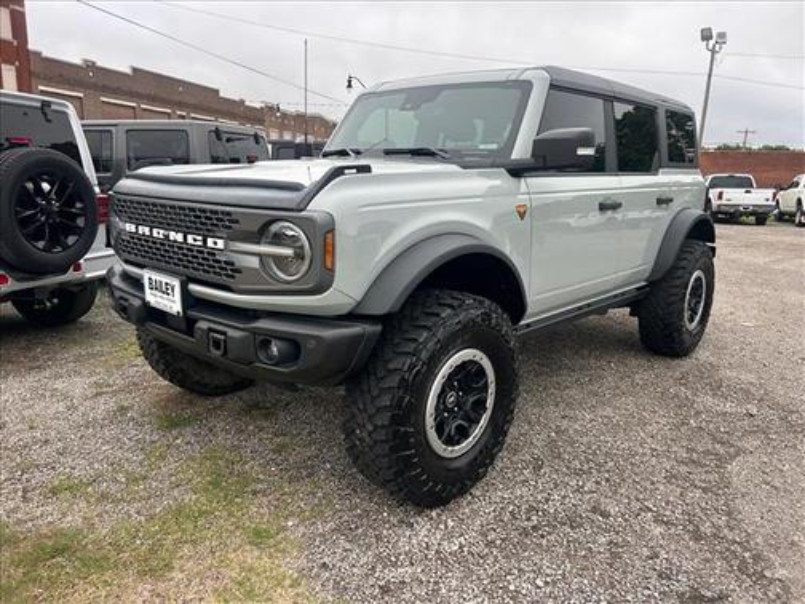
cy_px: 302
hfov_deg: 67.3
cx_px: 402
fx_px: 605
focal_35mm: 26
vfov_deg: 53.1
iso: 50
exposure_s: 1/611
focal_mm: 5.7
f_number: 1.5
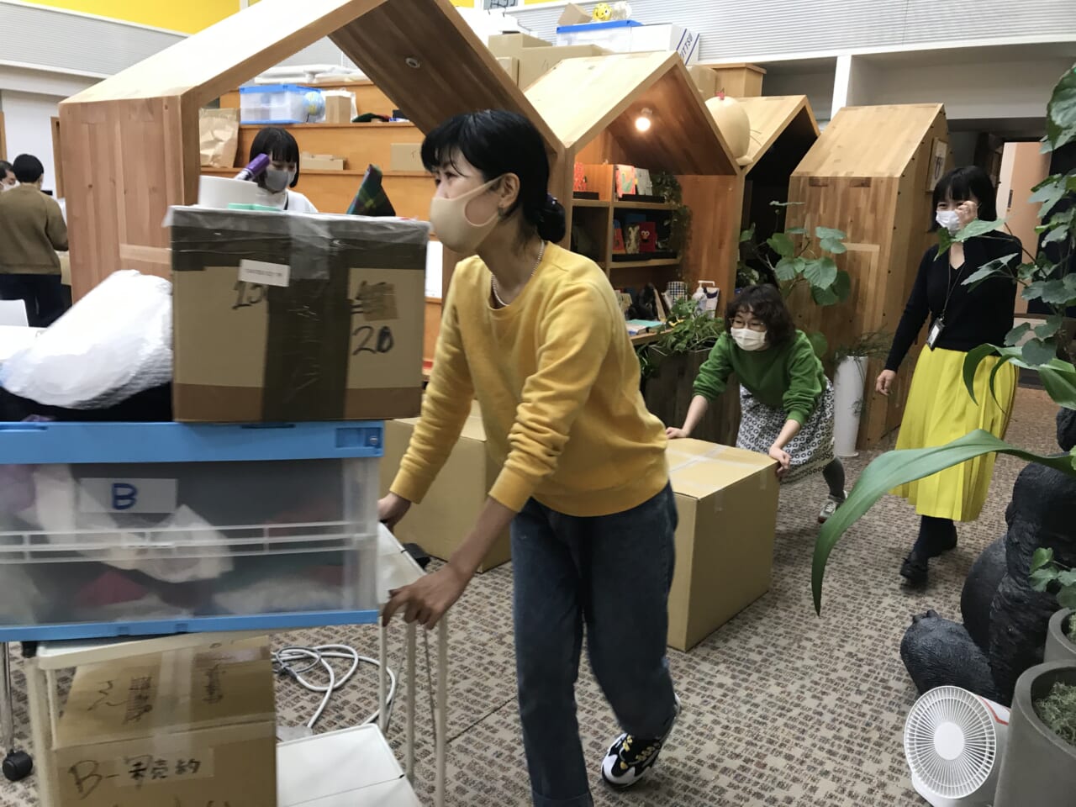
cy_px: 404
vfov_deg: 49.7
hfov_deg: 63.4
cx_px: 538
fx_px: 870
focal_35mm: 28
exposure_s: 1/25
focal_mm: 3.99
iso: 32
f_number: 1.8
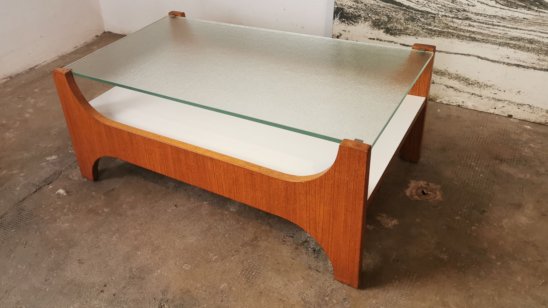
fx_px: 479
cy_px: 111
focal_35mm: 33
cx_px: 242
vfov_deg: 35.4
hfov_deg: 59.3
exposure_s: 1/60
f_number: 1.6
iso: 250
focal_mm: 5.56
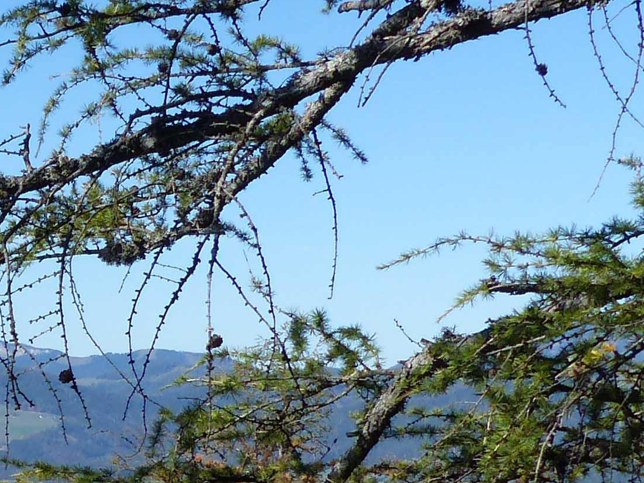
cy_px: 515
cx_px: -427
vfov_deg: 11.2
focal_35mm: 131
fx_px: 2437
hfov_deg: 13.8
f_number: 4
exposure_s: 1/800
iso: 100
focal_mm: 6.4
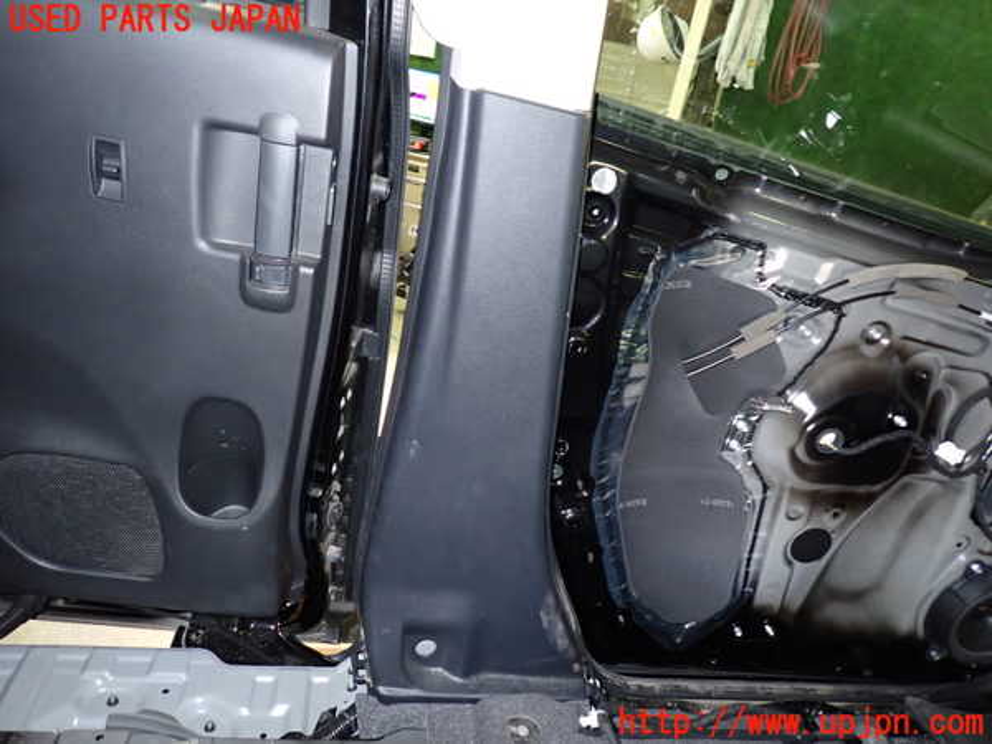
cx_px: 496
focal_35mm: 25
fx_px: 716
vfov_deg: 54.9
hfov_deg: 69.4
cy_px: 372
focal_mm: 4.5
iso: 400
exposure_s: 1/30
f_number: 2
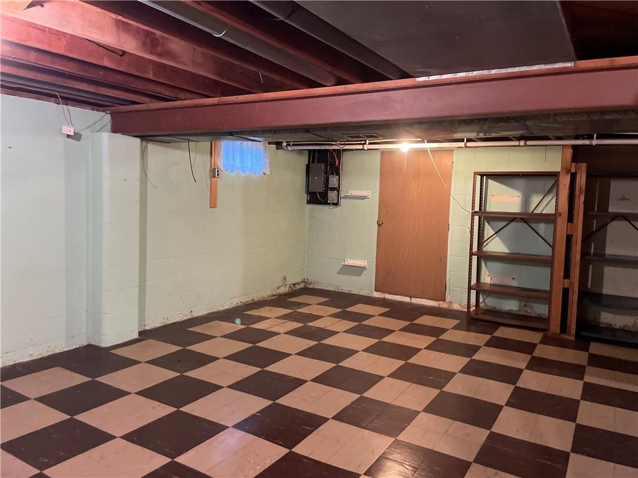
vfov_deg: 53.1
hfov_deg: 67.3
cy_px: 239
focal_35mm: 26
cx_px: 319
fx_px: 479
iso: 640
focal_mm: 4.2
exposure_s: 1/30
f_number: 1.6
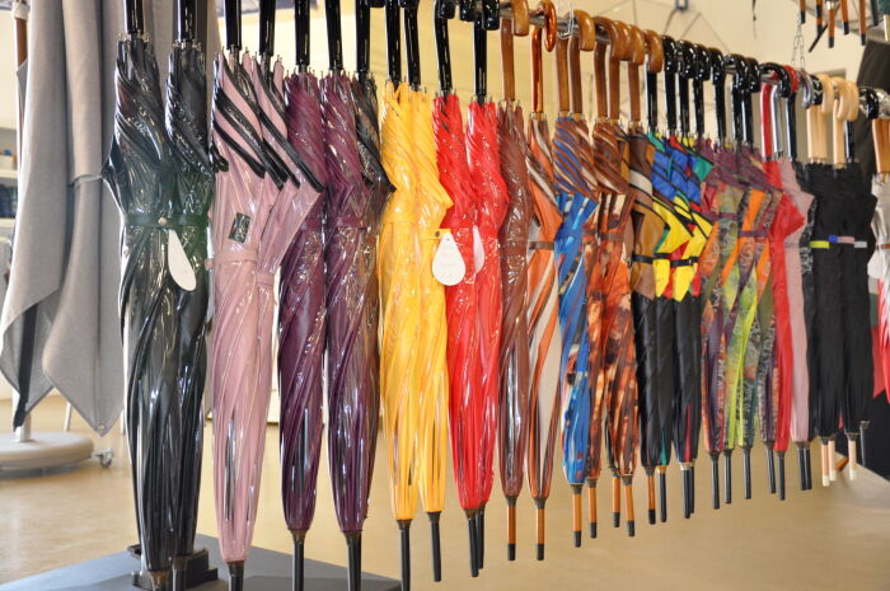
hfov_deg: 46.4
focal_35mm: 42
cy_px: 296
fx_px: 1037
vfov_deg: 31.8
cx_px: 445
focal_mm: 28
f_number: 4
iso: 800
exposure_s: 1/60
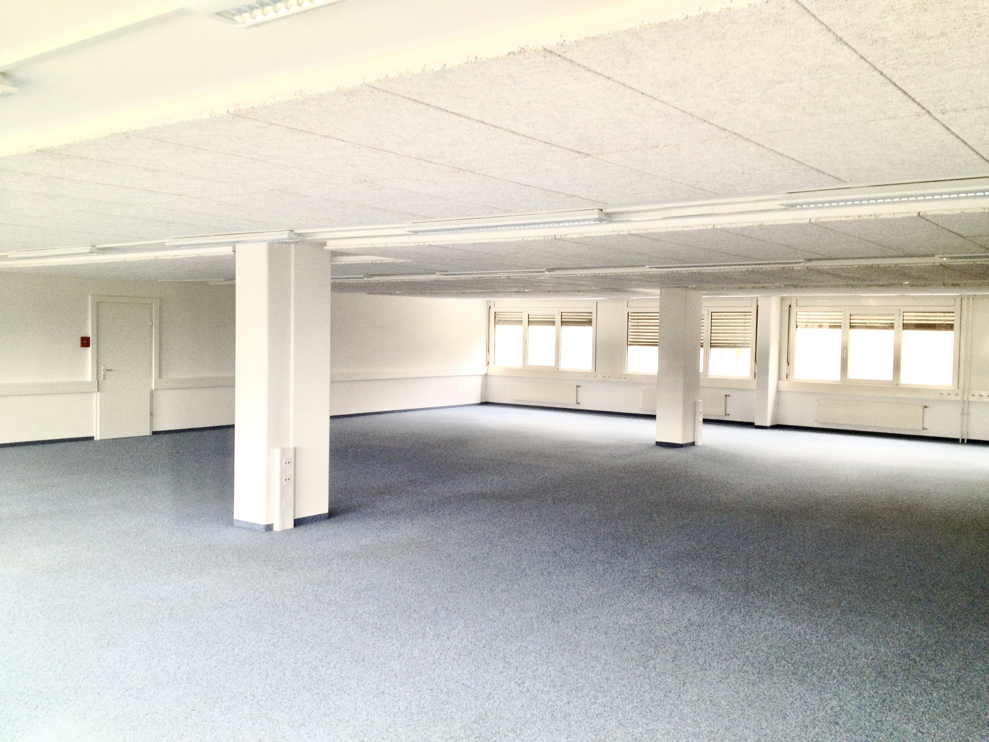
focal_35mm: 35
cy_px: 371
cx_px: 494
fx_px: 1000
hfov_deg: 52.6
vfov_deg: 40.7
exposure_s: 1/60
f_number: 2.4
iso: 64
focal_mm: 4.28
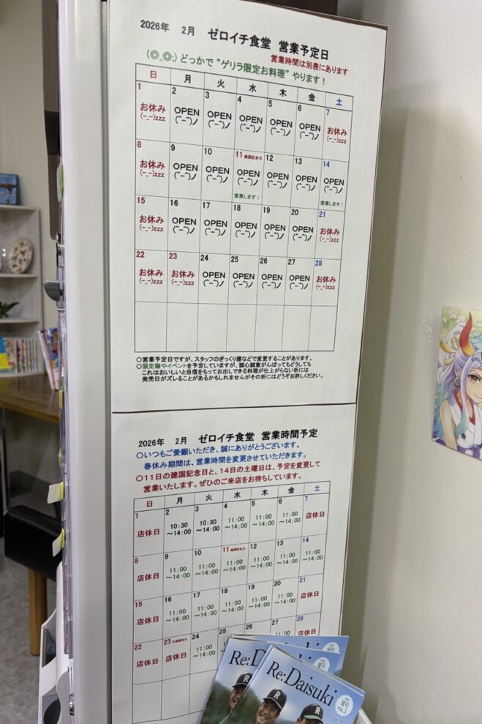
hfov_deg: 46.4
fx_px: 562
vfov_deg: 65.5
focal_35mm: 28
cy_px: 370
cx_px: 246
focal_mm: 5.96
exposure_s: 1/60
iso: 160
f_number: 1.6
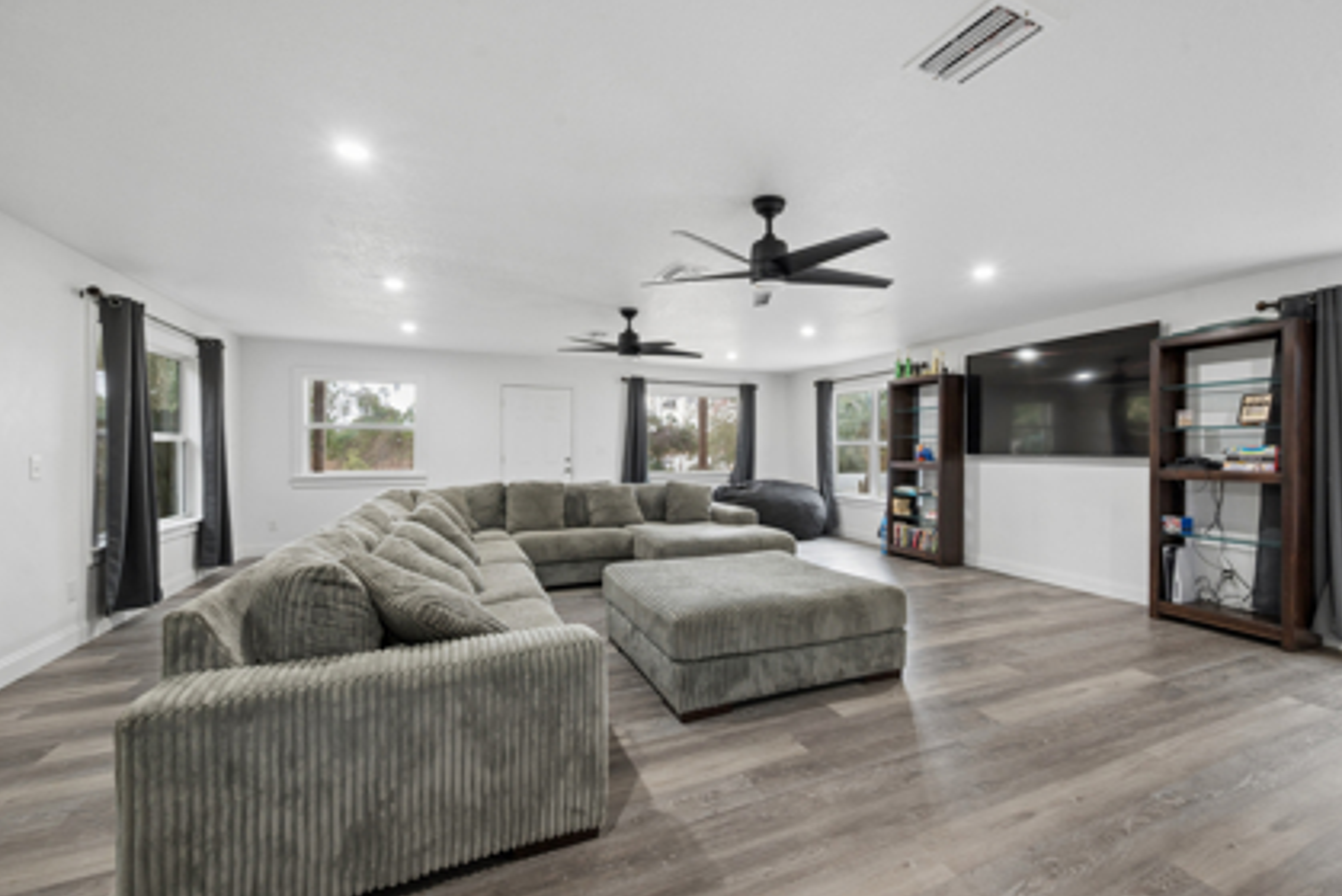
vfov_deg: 77.4
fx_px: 560
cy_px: 467
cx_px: 716
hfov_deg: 100.2
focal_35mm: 15
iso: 400
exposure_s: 1/13
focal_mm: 14
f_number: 8
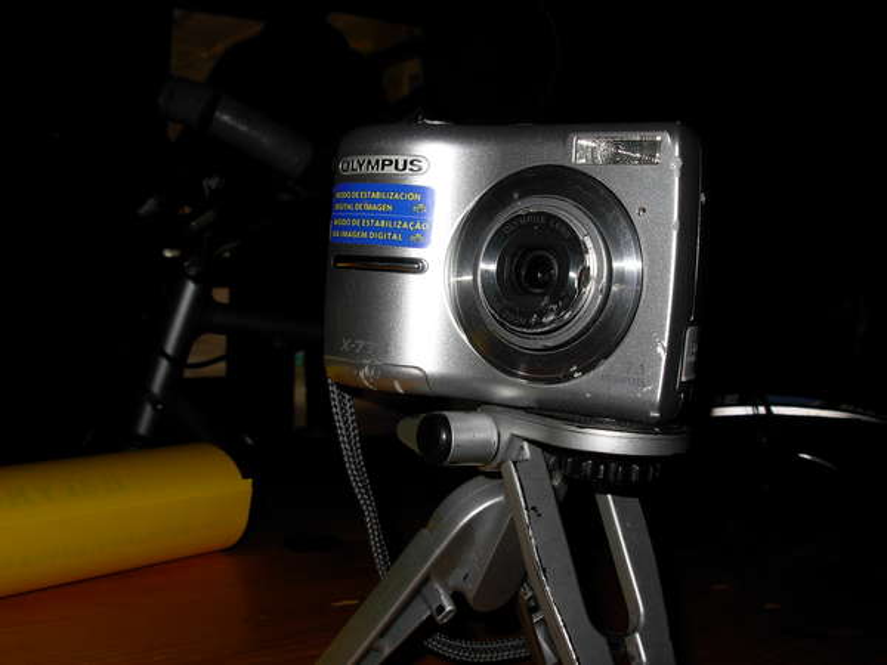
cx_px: 444
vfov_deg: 37.7
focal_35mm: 38
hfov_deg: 49.0
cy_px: 332
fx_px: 974
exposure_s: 1/22.6
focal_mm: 6.3
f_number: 4.9
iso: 79
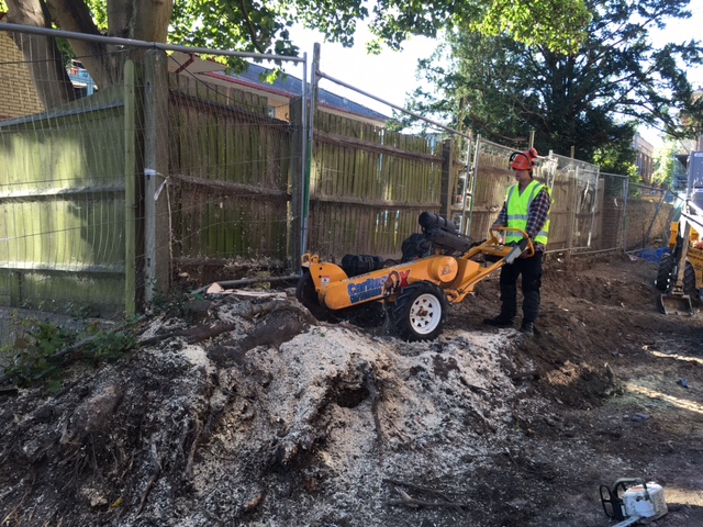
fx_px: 589
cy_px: 264
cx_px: 352
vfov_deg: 48.2
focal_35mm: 29
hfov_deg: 61.7
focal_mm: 4.15
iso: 25
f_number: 2.2
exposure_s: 1/100
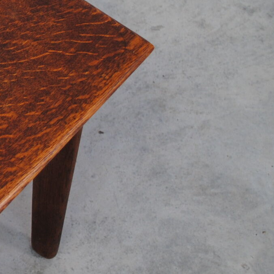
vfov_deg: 14.5
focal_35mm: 120
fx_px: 1075
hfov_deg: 13.3
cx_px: -197
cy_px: 66
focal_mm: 22
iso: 200
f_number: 4.5
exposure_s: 1/80
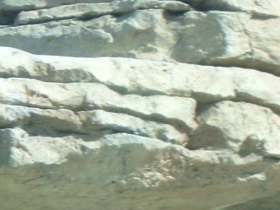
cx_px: 10
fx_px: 7783
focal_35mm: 962
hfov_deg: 2.1
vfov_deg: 1.5
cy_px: 327
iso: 80
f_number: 5.9
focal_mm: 46.8
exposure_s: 1/125
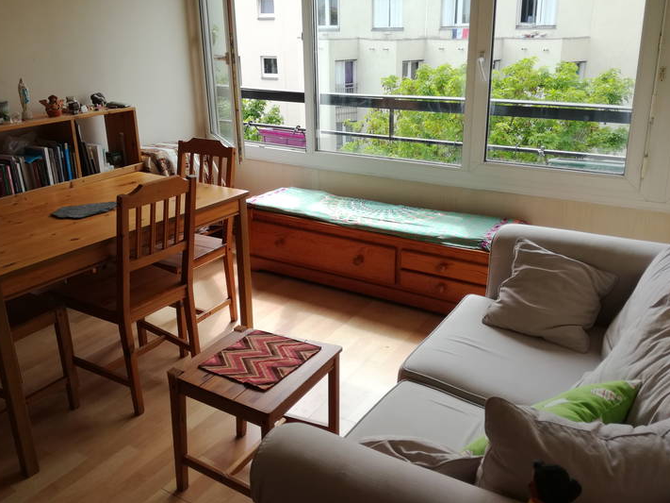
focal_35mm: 30
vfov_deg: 46.7
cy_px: 225
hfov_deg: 60.0
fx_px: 581
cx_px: 345
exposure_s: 1/262
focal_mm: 3.79
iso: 50
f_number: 2
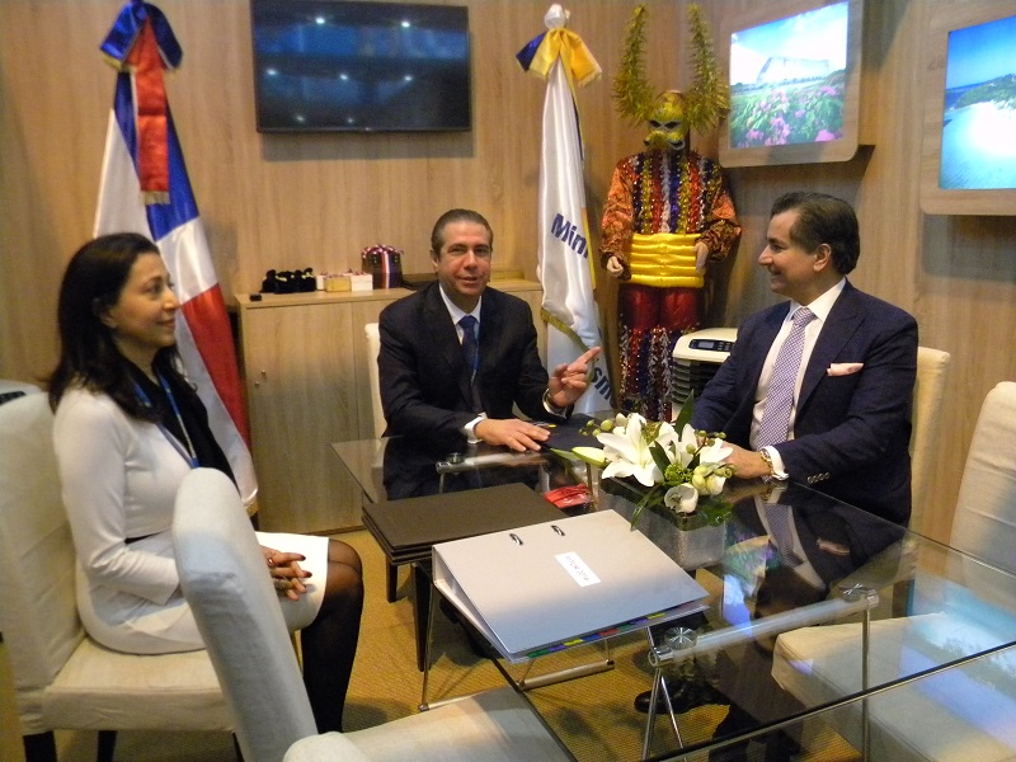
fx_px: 822
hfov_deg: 63.4
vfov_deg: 49.7
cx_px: 508
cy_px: 381
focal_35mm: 28
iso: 800
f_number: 3.5
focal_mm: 5
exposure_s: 1/70
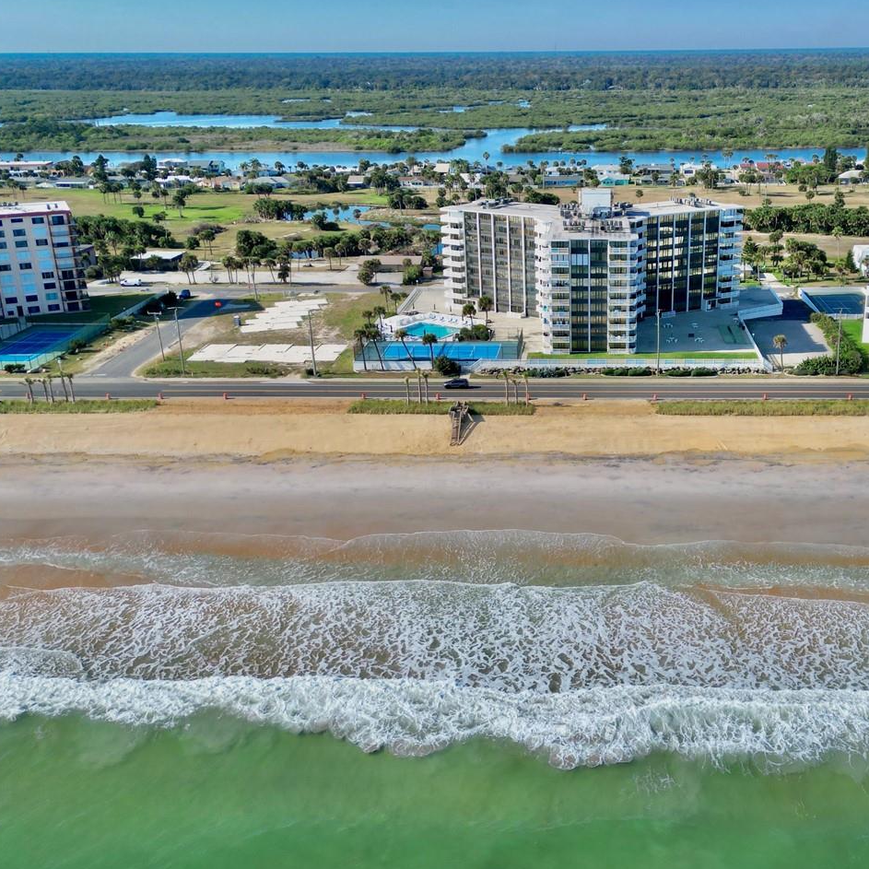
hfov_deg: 45.4
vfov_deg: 46.0
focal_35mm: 36
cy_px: 415
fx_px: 1022
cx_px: 577
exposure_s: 1/3200
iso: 110
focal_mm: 6.72
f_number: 1.7
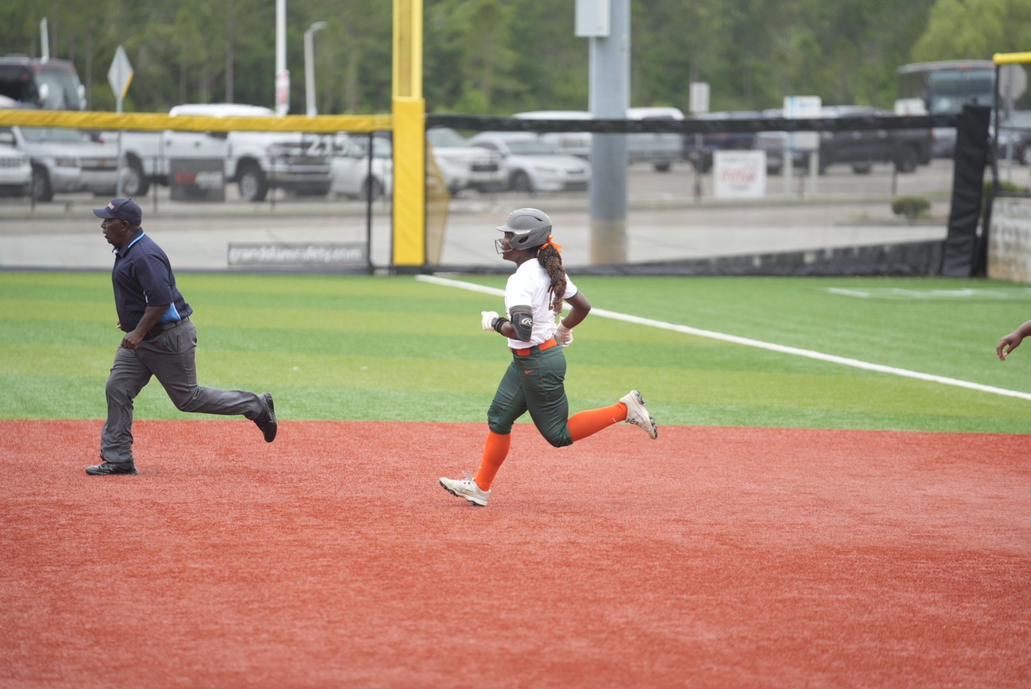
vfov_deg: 6.9
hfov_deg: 10.3
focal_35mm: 200
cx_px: 516
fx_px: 5732
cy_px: 344
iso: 800
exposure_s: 1/2000
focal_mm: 200
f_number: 2.8
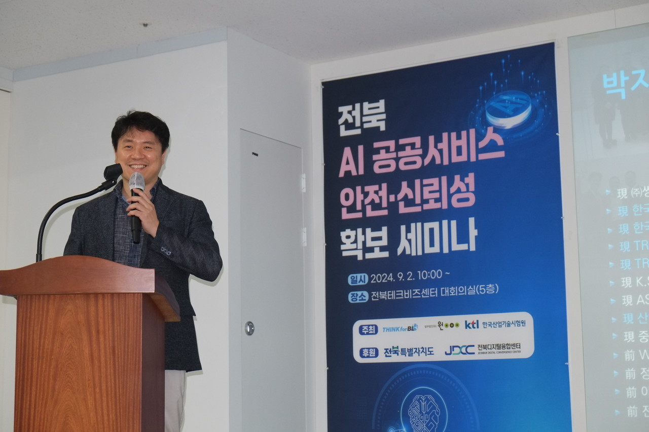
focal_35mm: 61
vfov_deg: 22.3
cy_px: 216
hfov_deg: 32.9
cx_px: 324
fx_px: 1099
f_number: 4
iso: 1600
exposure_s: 1/125
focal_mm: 40.7
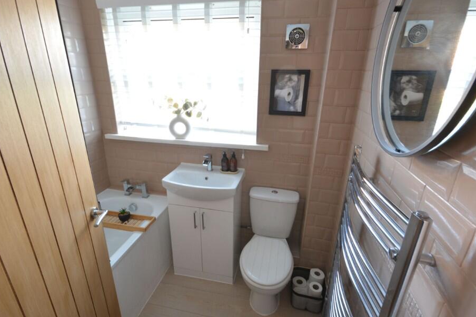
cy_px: 160
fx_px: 225
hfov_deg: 93.3
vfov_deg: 70.4
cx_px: 236
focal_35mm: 17
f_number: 8
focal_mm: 10
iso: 400
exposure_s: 1/2.5
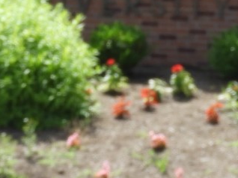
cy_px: -118
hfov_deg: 9.6
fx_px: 1402
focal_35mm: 204
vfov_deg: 7.1
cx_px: 273
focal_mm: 8.1
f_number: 4
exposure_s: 1/400
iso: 100
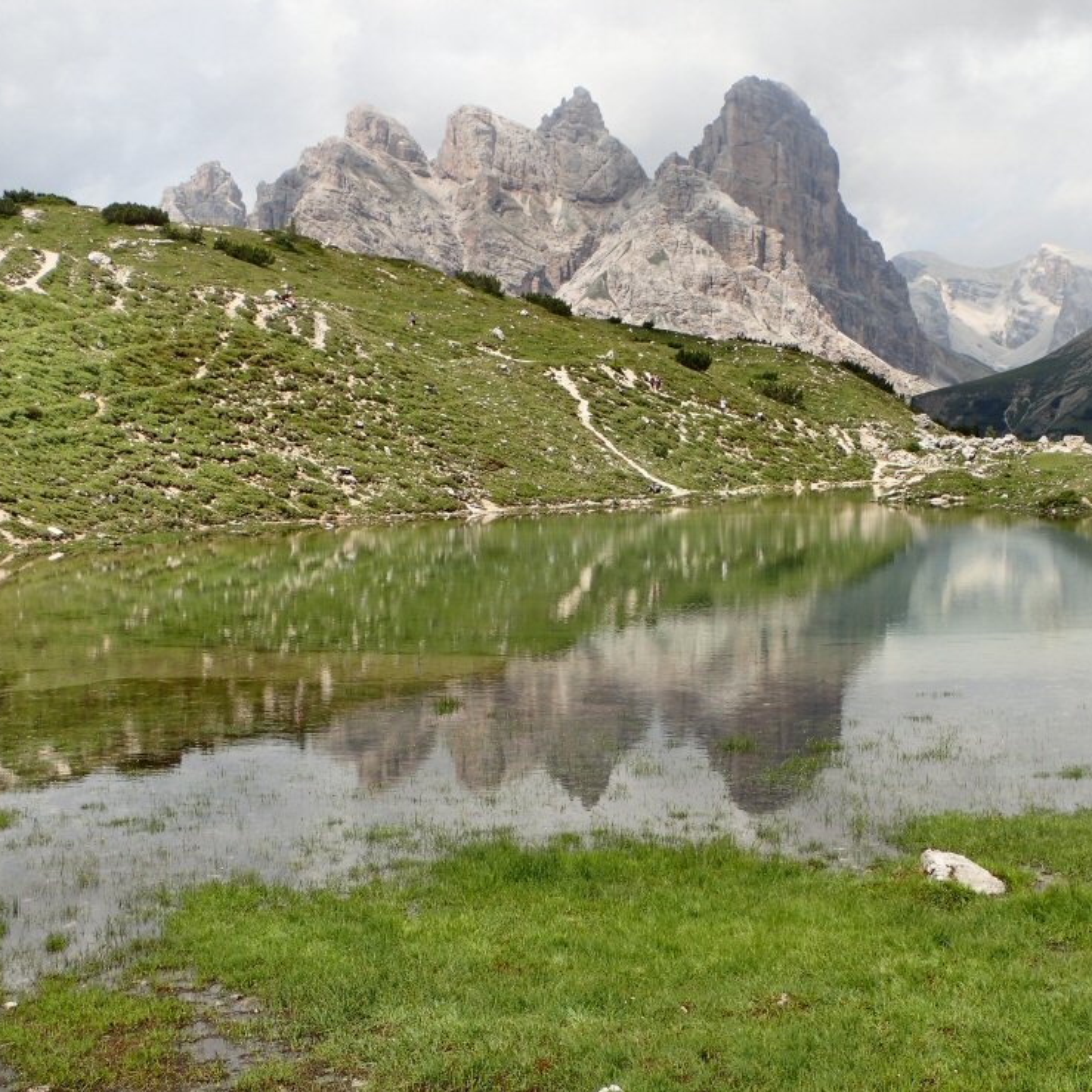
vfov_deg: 31.1
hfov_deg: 31.0
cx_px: 634
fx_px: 1963
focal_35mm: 55
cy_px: 542
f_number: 4.5
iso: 100
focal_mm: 8.41
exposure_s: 1/500
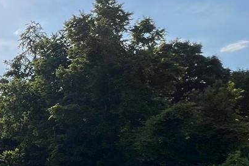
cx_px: -164
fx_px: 367
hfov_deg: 24.3
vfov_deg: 24.8
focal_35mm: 53
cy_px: 147
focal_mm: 1.57
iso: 32
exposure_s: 1/2179
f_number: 1.8
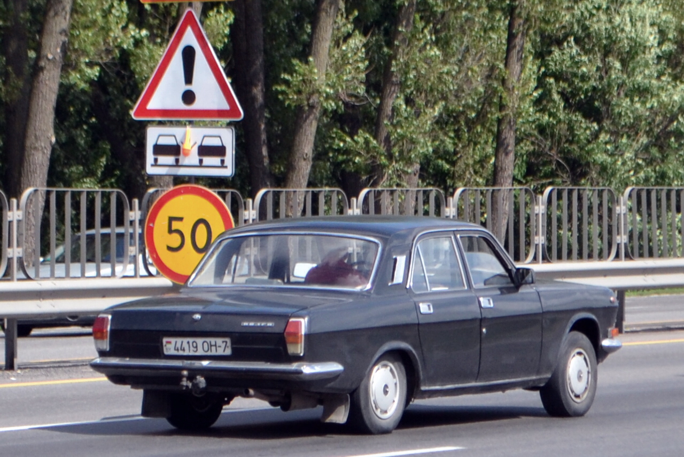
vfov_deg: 20.2
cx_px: 342
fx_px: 1284
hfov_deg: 29.8
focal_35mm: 68
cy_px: 228
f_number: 5.3
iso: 400
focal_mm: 45
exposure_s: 1/1250
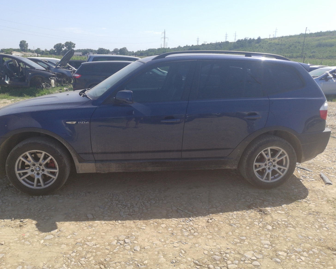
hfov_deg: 62.1
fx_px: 278
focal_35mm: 28
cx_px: 155
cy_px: 135
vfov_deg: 51.5
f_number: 2.2
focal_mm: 3.81
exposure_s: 1/651
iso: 50
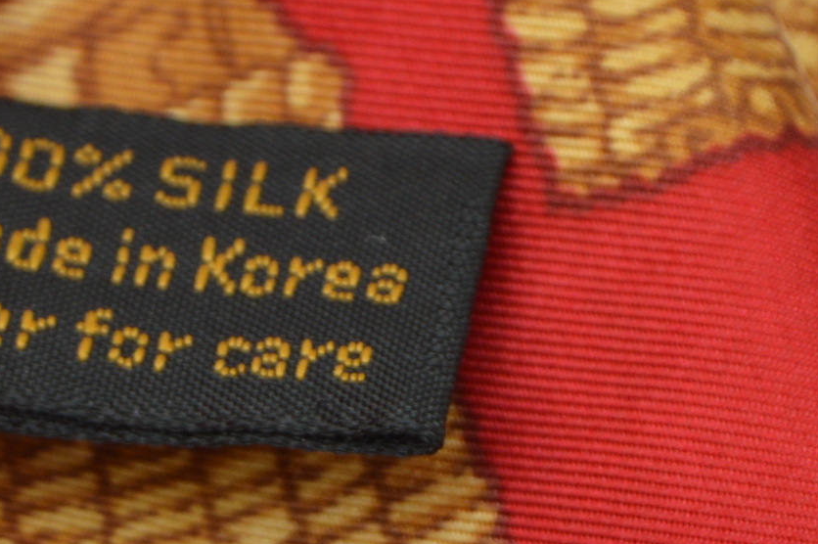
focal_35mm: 297
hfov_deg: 6.9
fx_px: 6738
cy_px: 569
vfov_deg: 4.6
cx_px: 260
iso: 200
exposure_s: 1/160
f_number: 5.6
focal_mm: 55
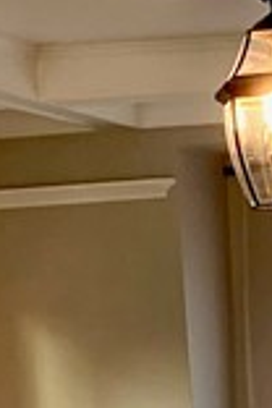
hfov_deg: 7.6
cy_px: 625
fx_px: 2006
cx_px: 403
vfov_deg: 11.1
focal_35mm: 177
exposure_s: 1/75
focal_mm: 4.25
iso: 100
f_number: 1.8
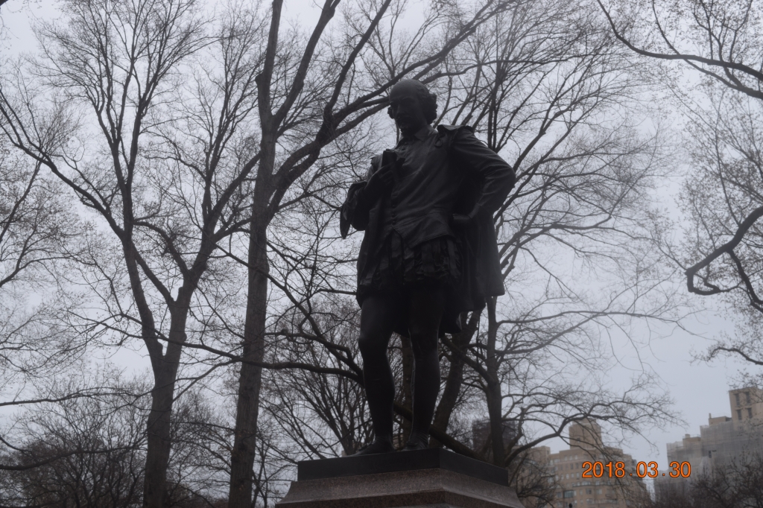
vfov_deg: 28.1
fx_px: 1017
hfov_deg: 41.1
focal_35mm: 48
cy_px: 254
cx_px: 382
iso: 250
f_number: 8
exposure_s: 1/250
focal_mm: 32
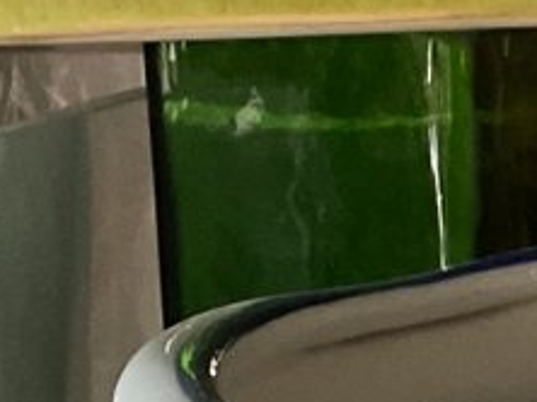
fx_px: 3068
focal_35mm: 198
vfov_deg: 7.5
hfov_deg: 9.7
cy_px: 398
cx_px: 770
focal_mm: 3
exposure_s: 1/50
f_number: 1.8
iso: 250
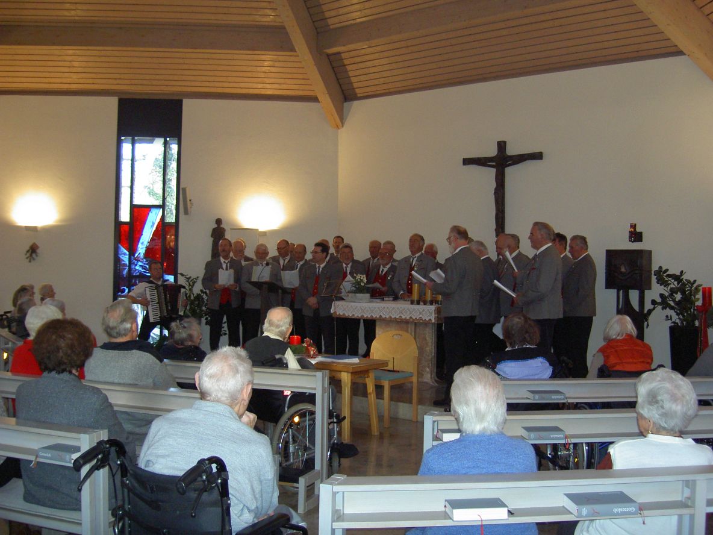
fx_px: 803
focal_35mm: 39
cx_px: 356
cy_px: 268
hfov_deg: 47.9
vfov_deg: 36.8
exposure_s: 1/59.5
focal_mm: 8
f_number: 2.8
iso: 100
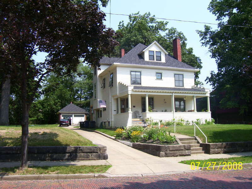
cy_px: 94
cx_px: 126
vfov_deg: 41.8
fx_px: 248
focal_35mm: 34
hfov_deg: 54.0
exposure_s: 1/250
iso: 80
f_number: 4.8
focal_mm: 5.6
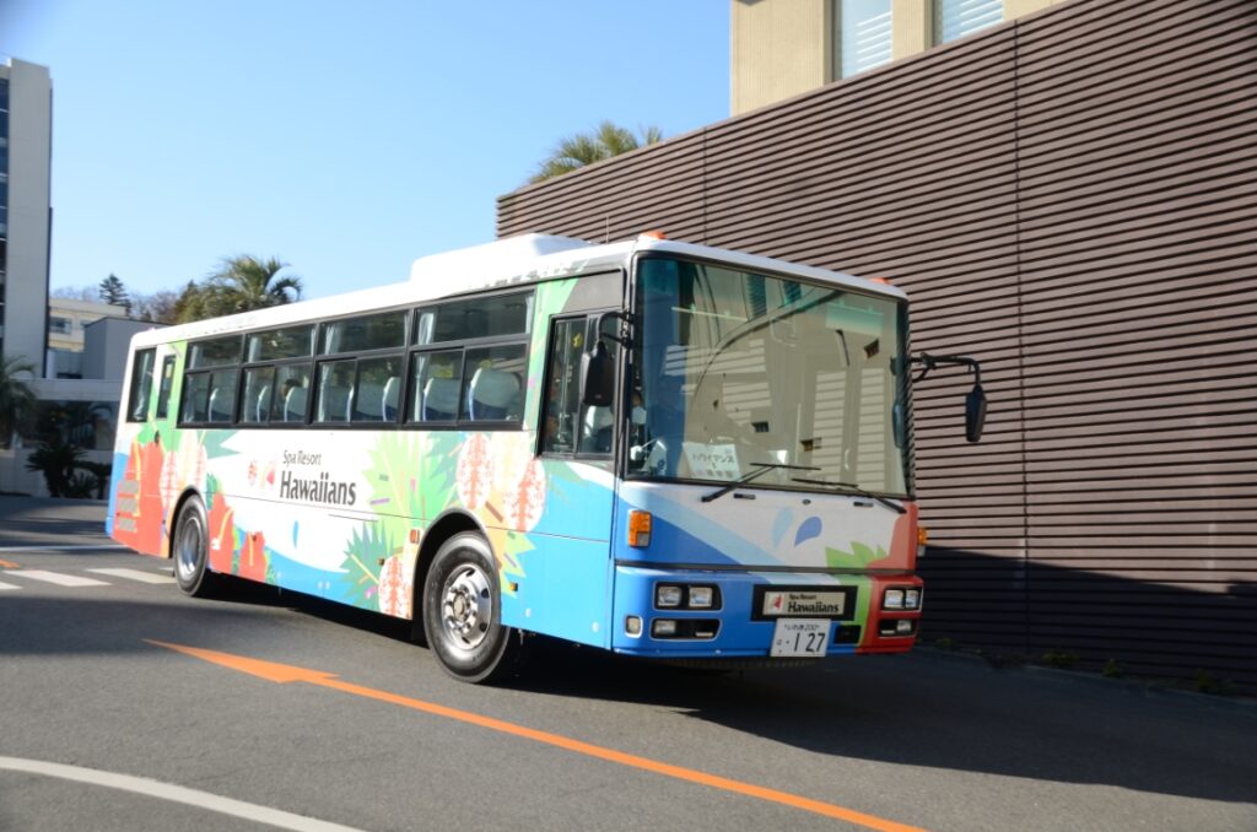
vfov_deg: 34.1
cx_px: 628
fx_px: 1359
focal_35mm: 39
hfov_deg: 49.6
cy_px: 416
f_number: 8
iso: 100
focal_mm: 26
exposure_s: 1/125
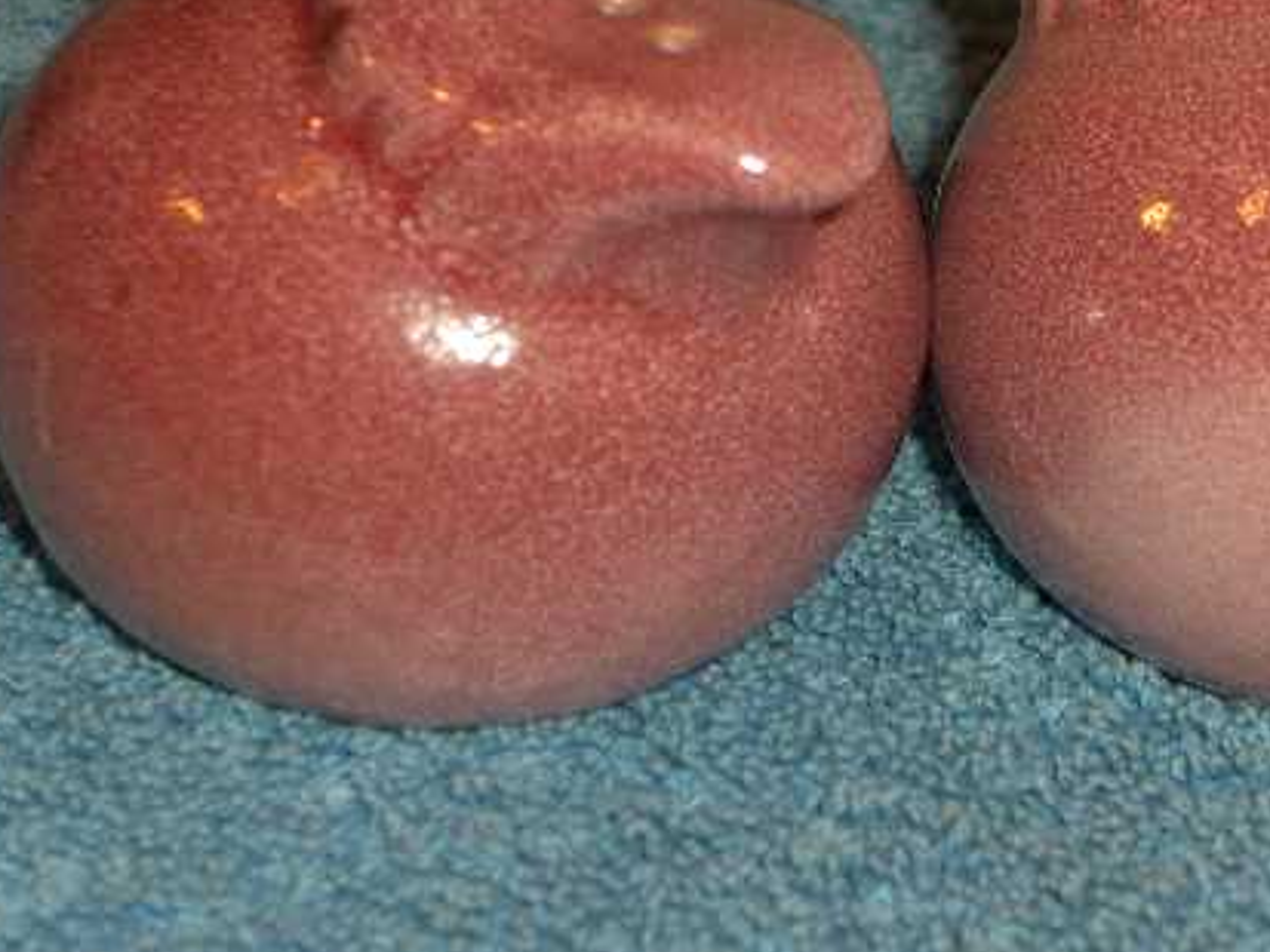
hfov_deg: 13.7
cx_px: 941
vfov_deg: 10.3
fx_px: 5285
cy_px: 264
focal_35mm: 144
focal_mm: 19.4
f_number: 4.8
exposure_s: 1/60
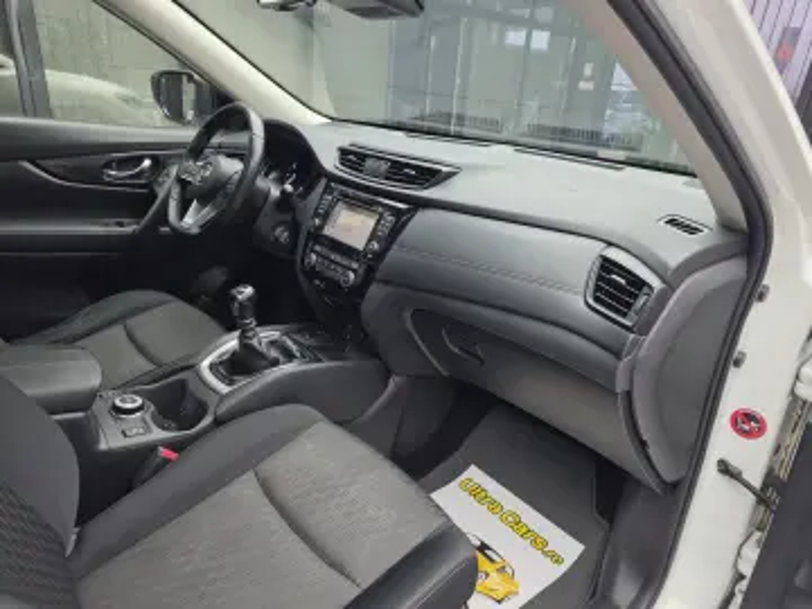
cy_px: 304
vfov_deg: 58.9
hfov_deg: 73.9
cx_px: 406
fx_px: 540
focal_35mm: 23
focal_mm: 6.25
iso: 64
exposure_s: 1/100
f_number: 1.7
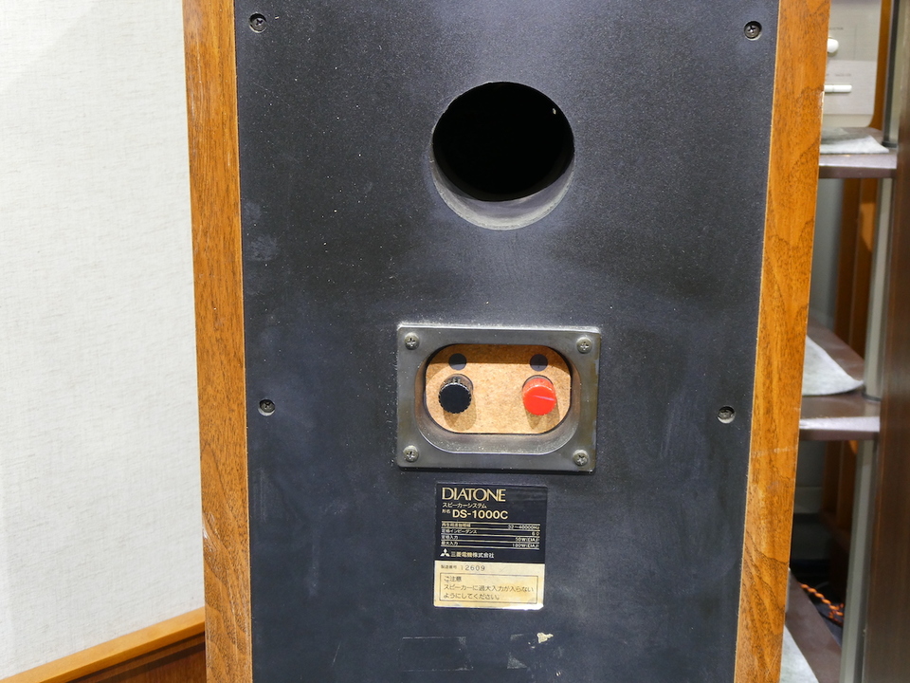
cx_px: 455
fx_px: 1314
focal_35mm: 50
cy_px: 342
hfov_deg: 38.2
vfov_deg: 29.1
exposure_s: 1/2
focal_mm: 9
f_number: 4.1
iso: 200
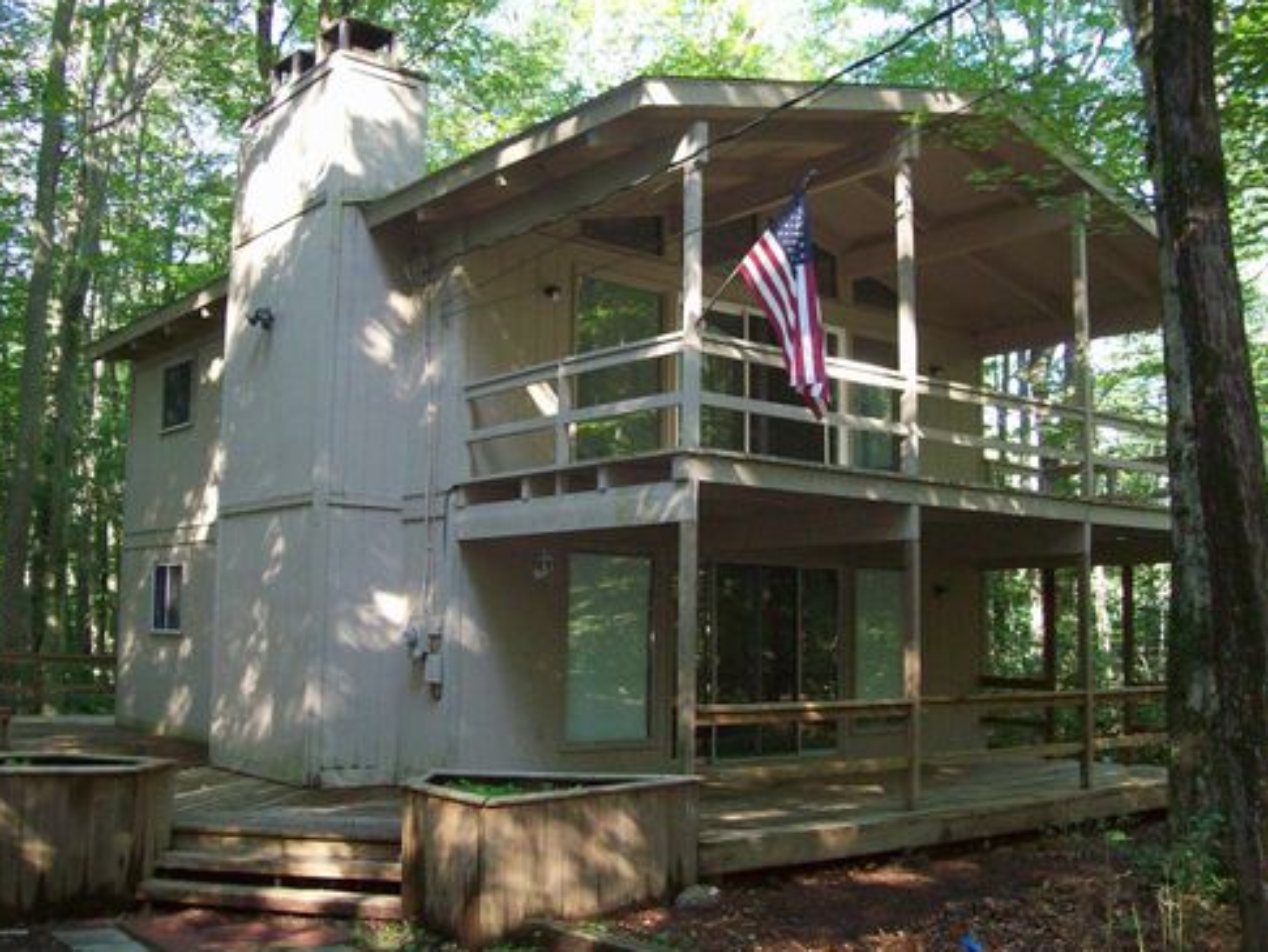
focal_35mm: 37
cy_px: 473
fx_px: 1356
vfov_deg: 38.7
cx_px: 621
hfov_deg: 50.1
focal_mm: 6
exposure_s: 1/64
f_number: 2.7
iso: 200
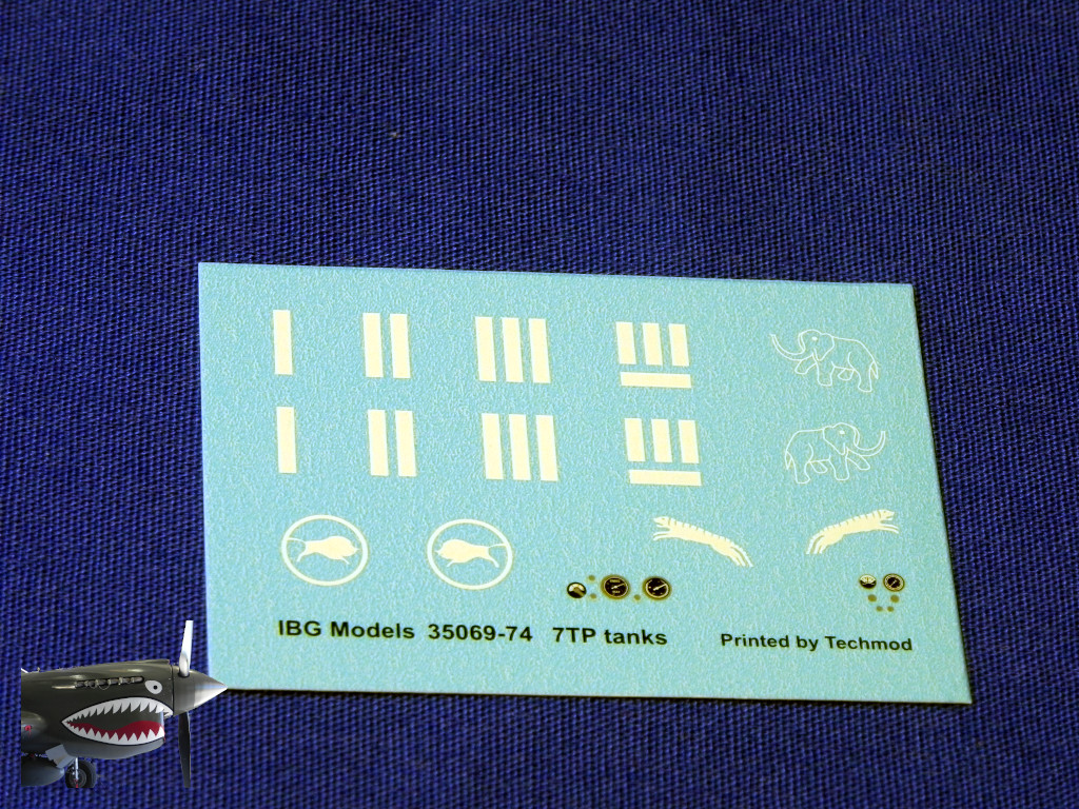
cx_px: 540
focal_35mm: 144
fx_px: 4489
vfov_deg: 10.3
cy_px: 404
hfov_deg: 13.7
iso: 257
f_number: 4.5
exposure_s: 1/30
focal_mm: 25.7
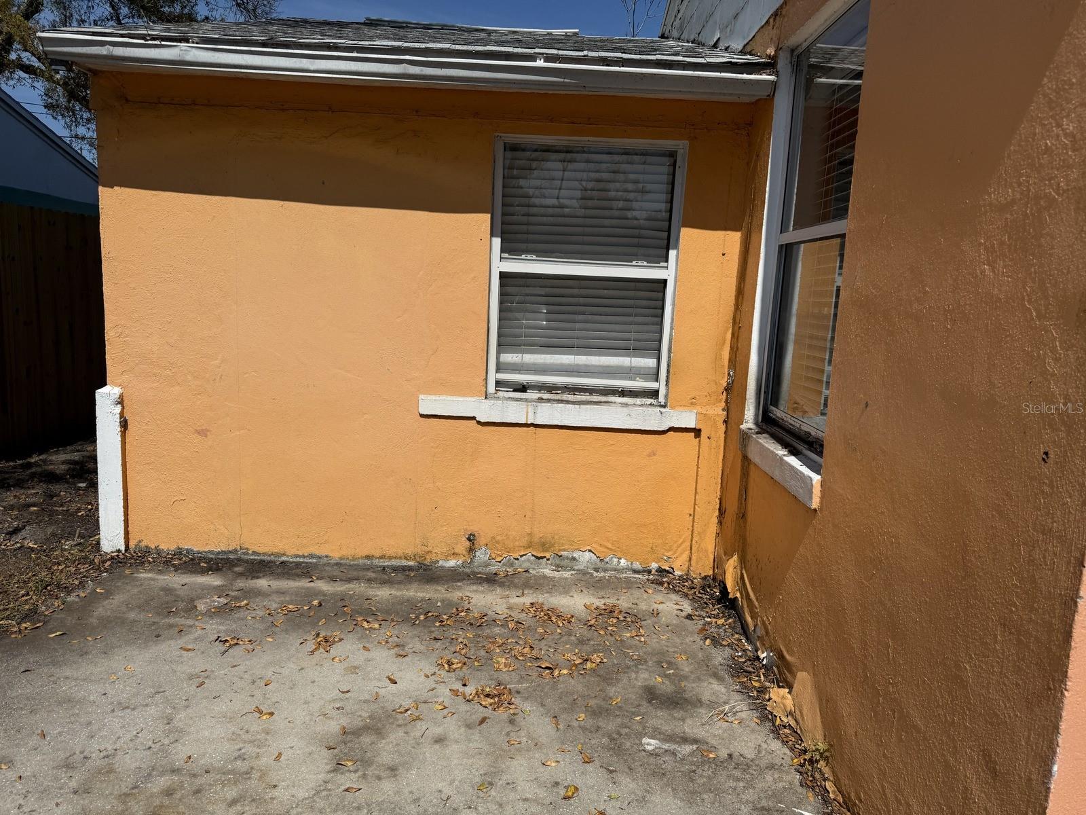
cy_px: 408
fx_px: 753
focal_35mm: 24
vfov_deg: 56.8
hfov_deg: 71.6
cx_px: 543
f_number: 1.78
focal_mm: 6.76
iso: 80
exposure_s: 1/10309
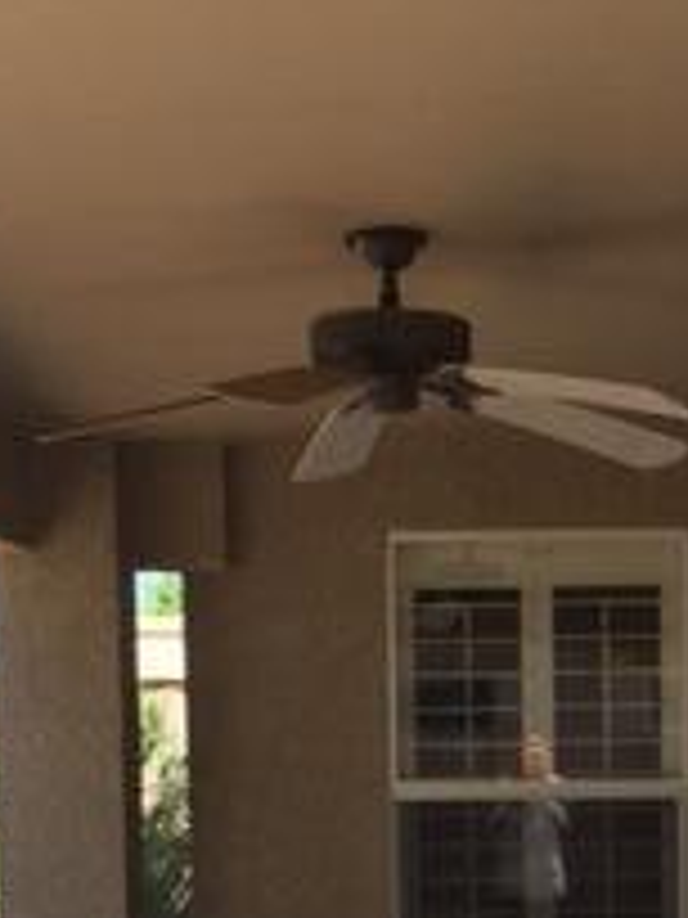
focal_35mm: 91
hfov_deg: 16.2
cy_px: 1130
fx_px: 2412
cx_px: 517
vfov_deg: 20.1
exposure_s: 1/482
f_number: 2.2
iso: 32
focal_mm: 4.15
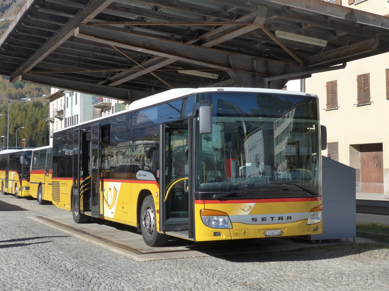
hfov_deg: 34.9
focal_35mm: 55
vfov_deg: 26.6
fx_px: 618
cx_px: 194
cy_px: 146
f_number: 3.4
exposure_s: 1/1300
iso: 160
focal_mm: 11.3
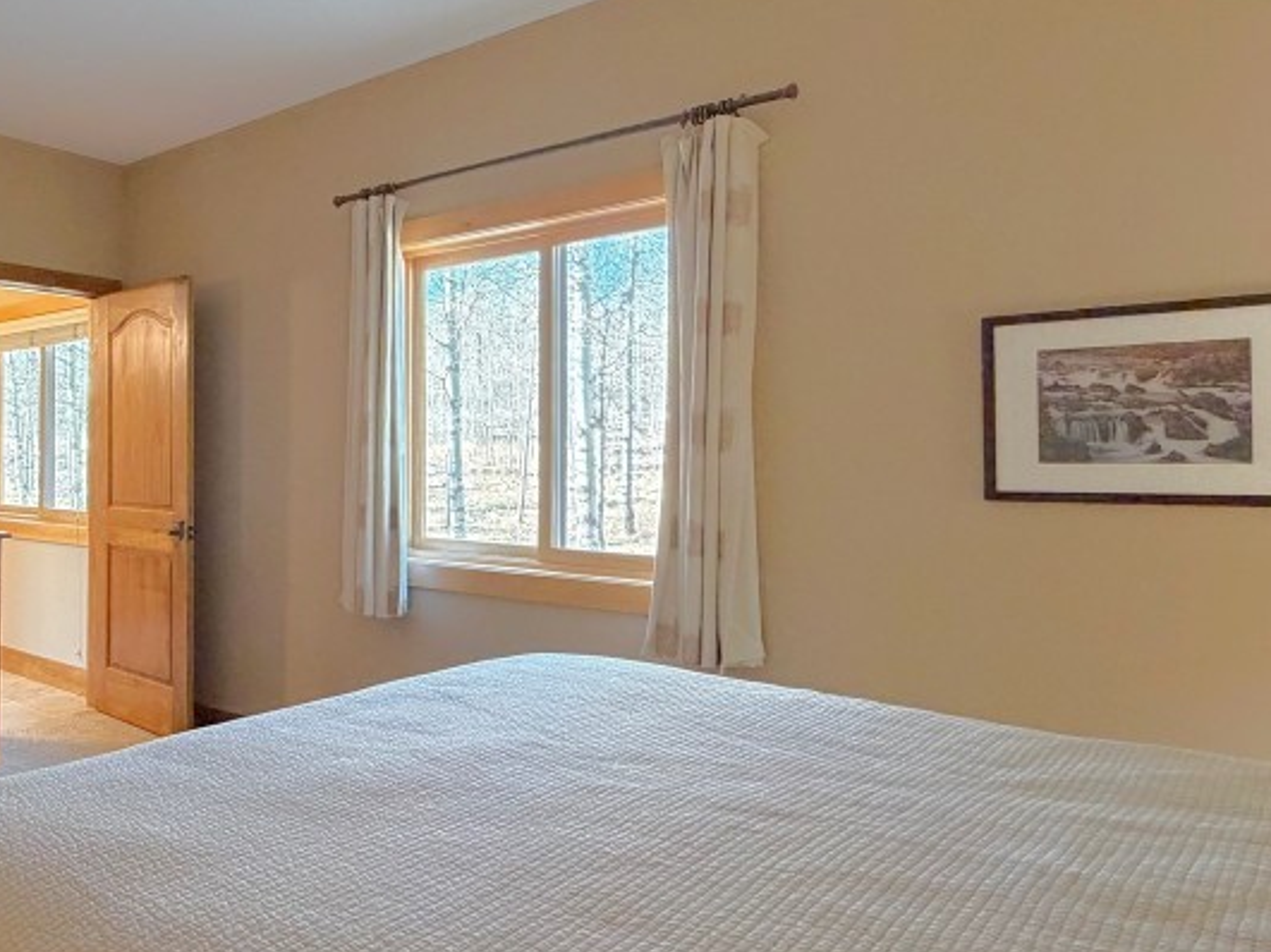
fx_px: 991
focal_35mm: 27
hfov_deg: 58.6
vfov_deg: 51.3
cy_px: 443
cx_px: 199
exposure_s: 1/60
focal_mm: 2.22
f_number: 2.2
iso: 400
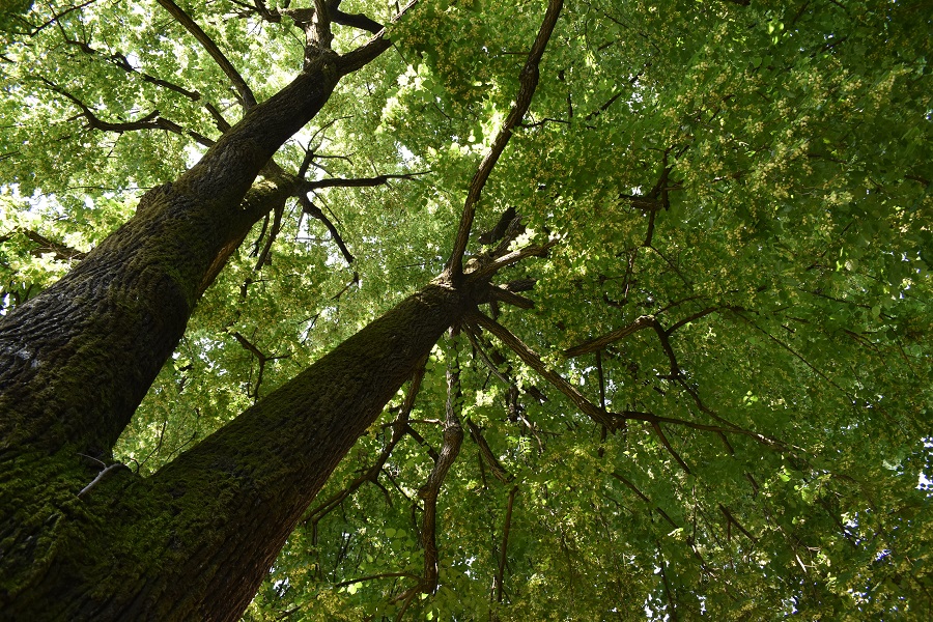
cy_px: 311
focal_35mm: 27
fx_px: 700
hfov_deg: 67.4
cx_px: 466
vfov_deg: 47.9
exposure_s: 1/125
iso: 400
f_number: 5.6
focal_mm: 18
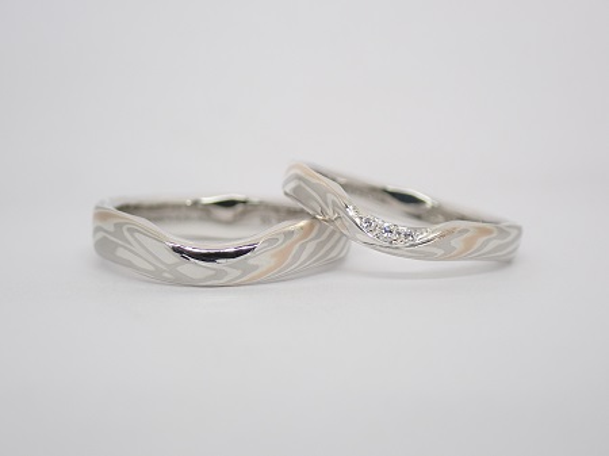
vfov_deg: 19.1
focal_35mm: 77
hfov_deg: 25.3
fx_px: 1354
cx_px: 304
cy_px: 228
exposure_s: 1/125
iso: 200
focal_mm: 13.65
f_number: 4.1
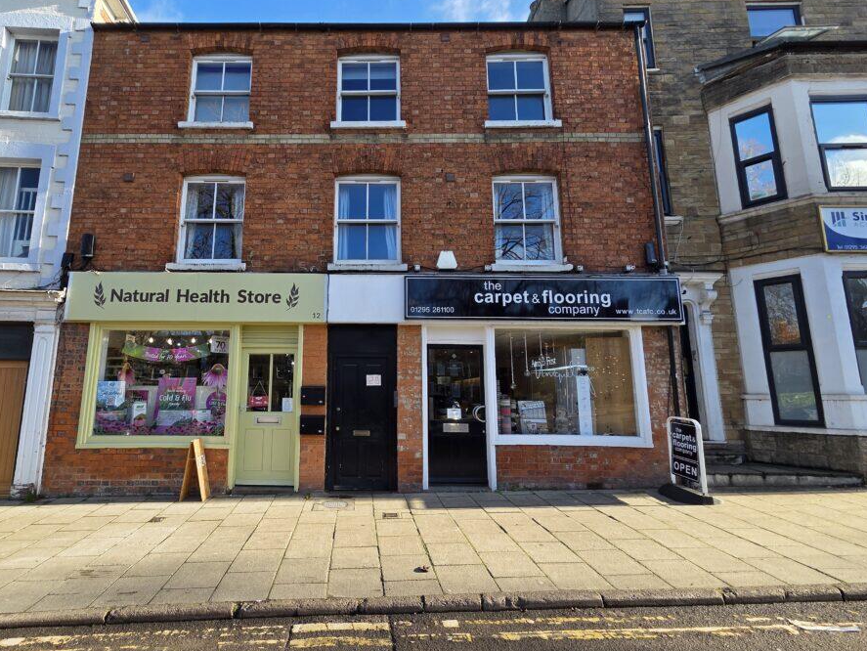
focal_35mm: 15
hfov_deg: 97.5
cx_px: 370
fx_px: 376
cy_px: 329
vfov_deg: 81.8
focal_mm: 2.2
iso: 50
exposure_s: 1/387
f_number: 2.2
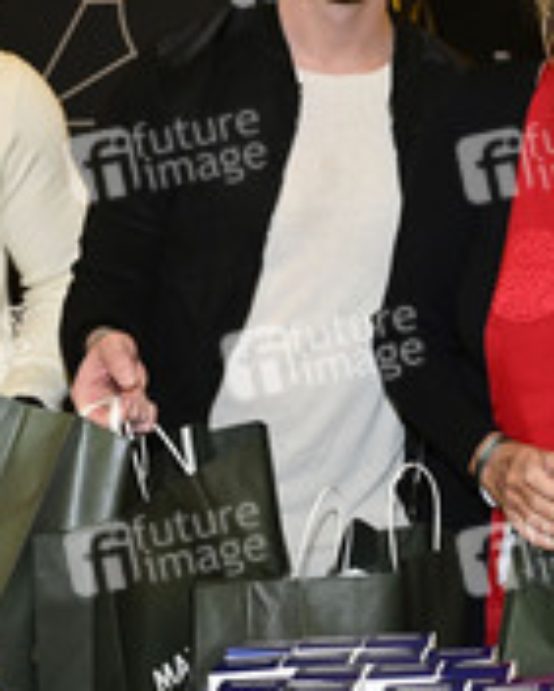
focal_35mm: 73
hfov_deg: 20.0
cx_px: 611
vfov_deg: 25.9
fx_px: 1499
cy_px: 255
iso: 2500
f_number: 5.6
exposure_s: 1/200
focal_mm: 30.5
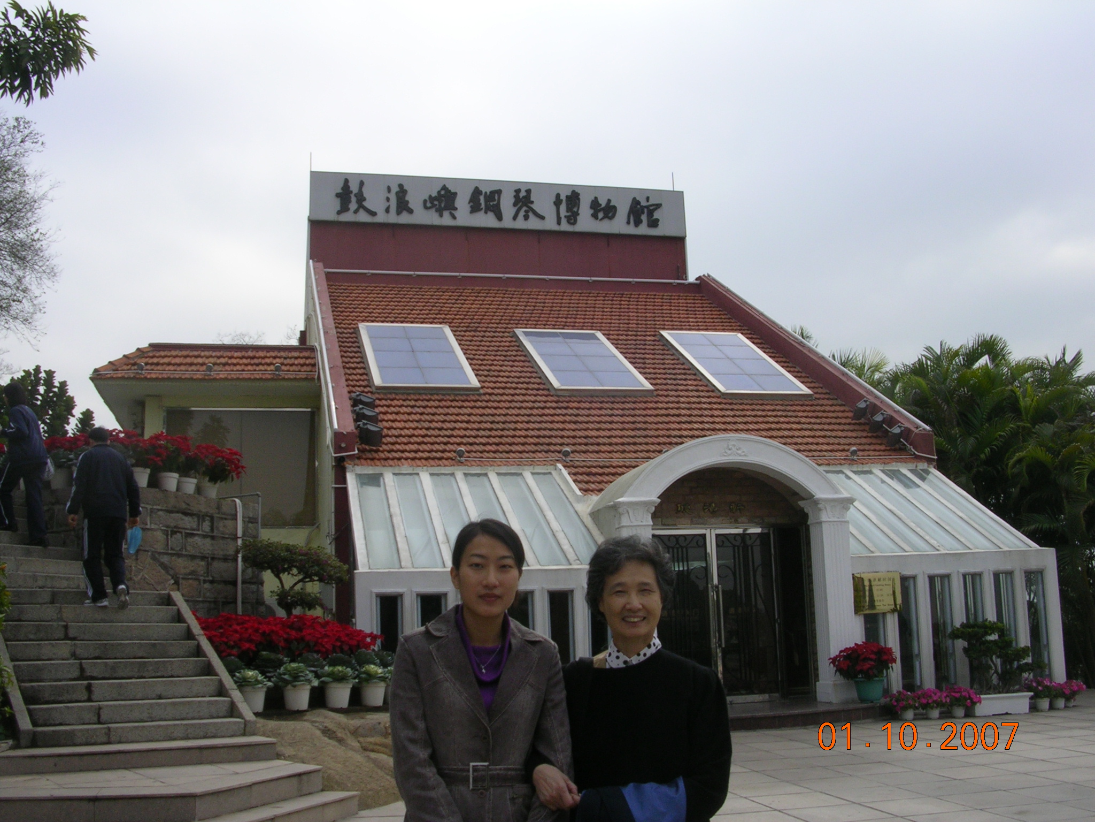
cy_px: 411
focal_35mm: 38
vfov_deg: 37.7
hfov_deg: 49.0
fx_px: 1202
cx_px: 548
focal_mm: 5.8
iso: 50
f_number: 5.6
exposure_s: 1/300
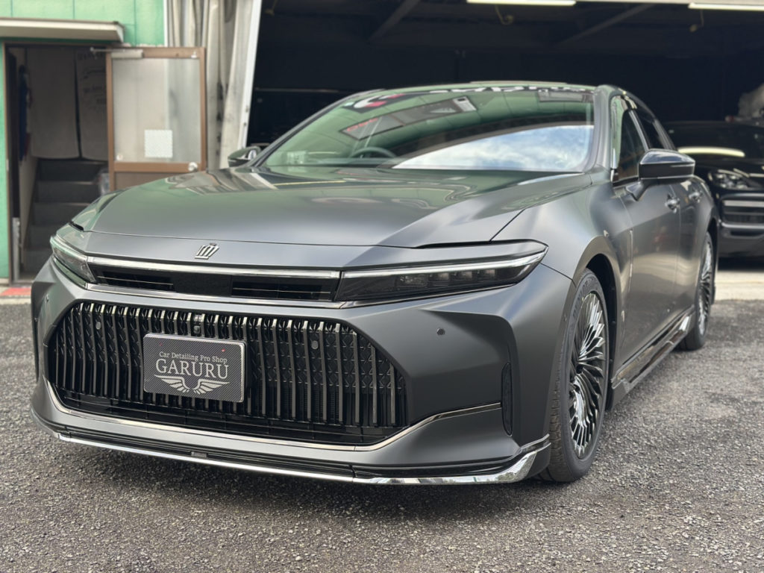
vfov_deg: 30.3
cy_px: 286
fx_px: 1059
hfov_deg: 39.7
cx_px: 382
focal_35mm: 48
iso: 80
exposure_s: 1/568
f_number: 1.78
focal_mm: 6.86
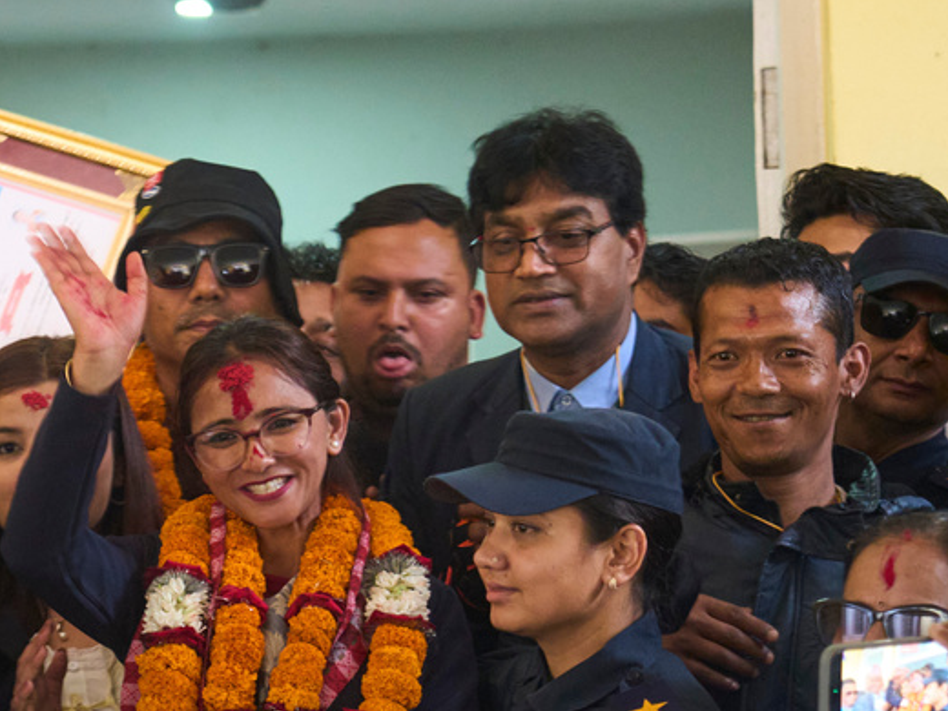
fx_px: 5286
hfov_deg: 10.2
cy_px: 517
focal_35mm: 193
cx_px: 159
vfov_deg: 7.7
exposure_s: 1/50
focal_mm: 68
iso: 3200
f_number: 4
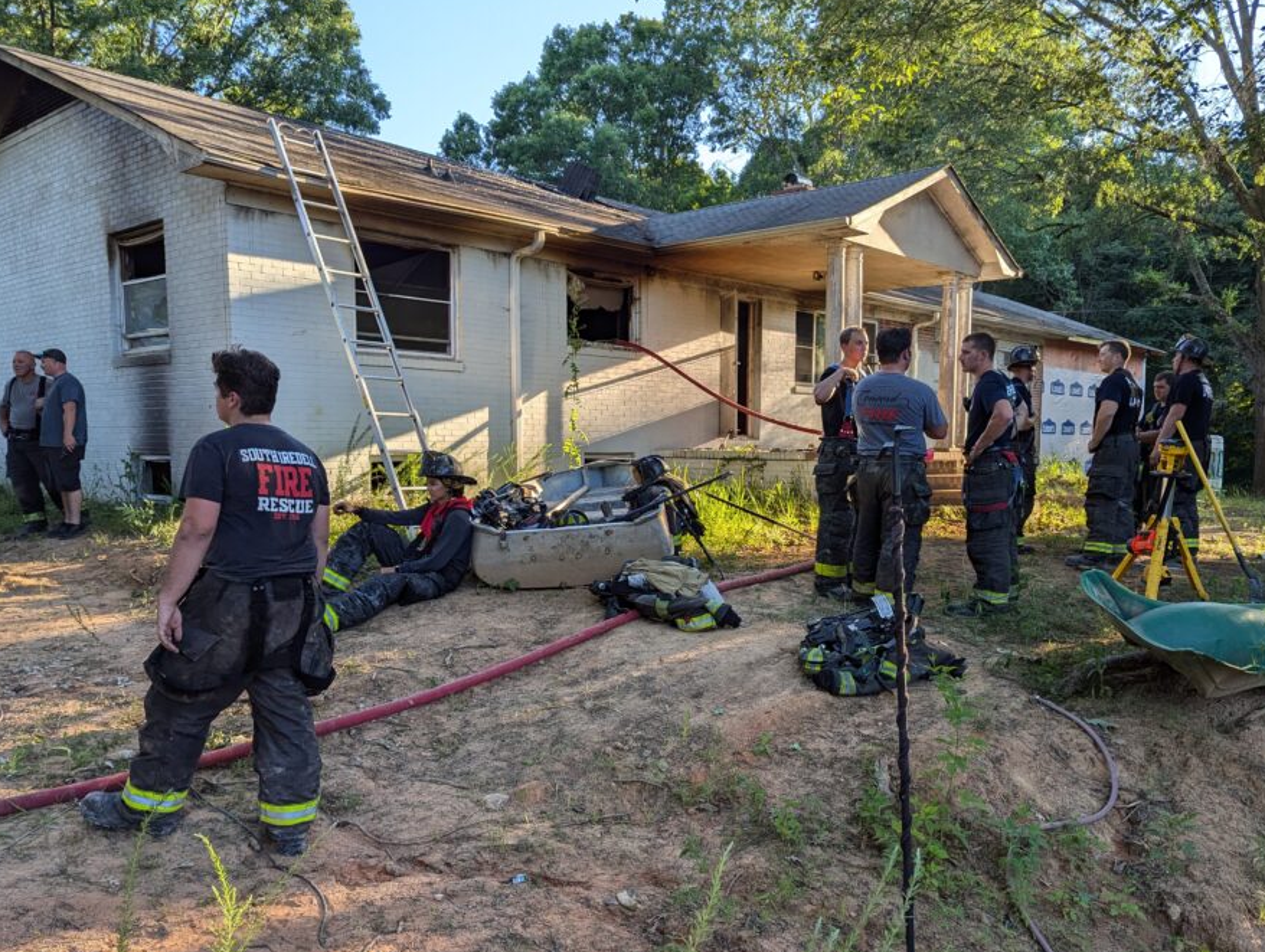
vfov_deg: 49.7
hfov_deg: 63.3
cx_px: 684
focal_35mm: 28
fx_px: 1025
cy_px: 538
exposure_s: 1/412
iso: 38
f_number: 1.85
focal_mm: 6.81
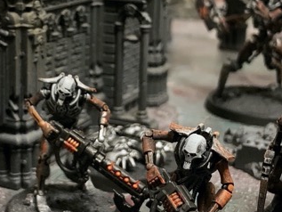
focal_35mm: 84
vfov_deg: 17.5
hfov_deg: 23.3
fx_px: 685
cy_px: 69
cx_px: 140
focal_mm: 4.25
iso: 640
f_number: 1.8
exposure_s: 1/15
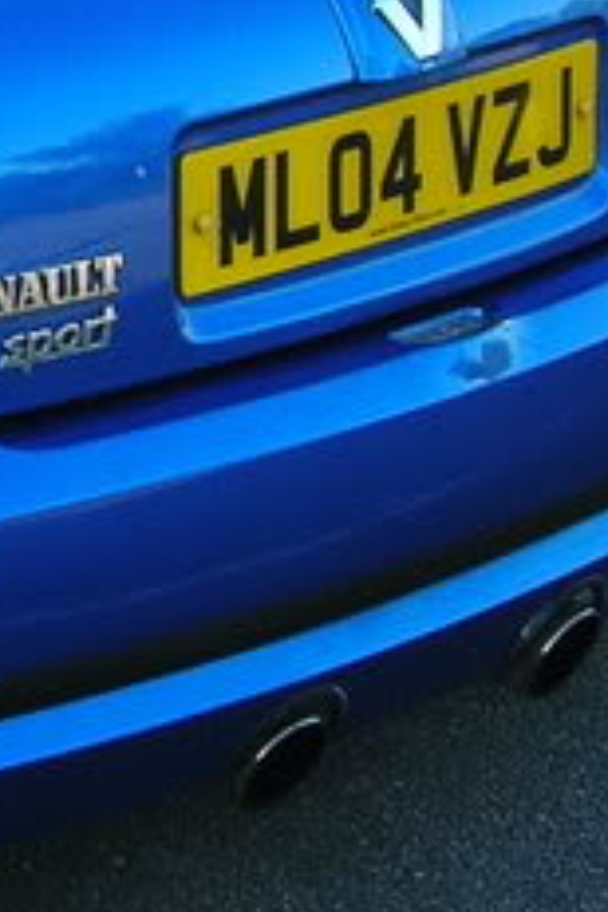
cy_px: 83
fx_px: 4433
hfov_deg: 7.4
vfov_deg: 11.7
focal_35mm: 175
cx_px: -754
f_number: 2.8
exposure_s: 1/196
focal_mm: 7.8
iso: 64
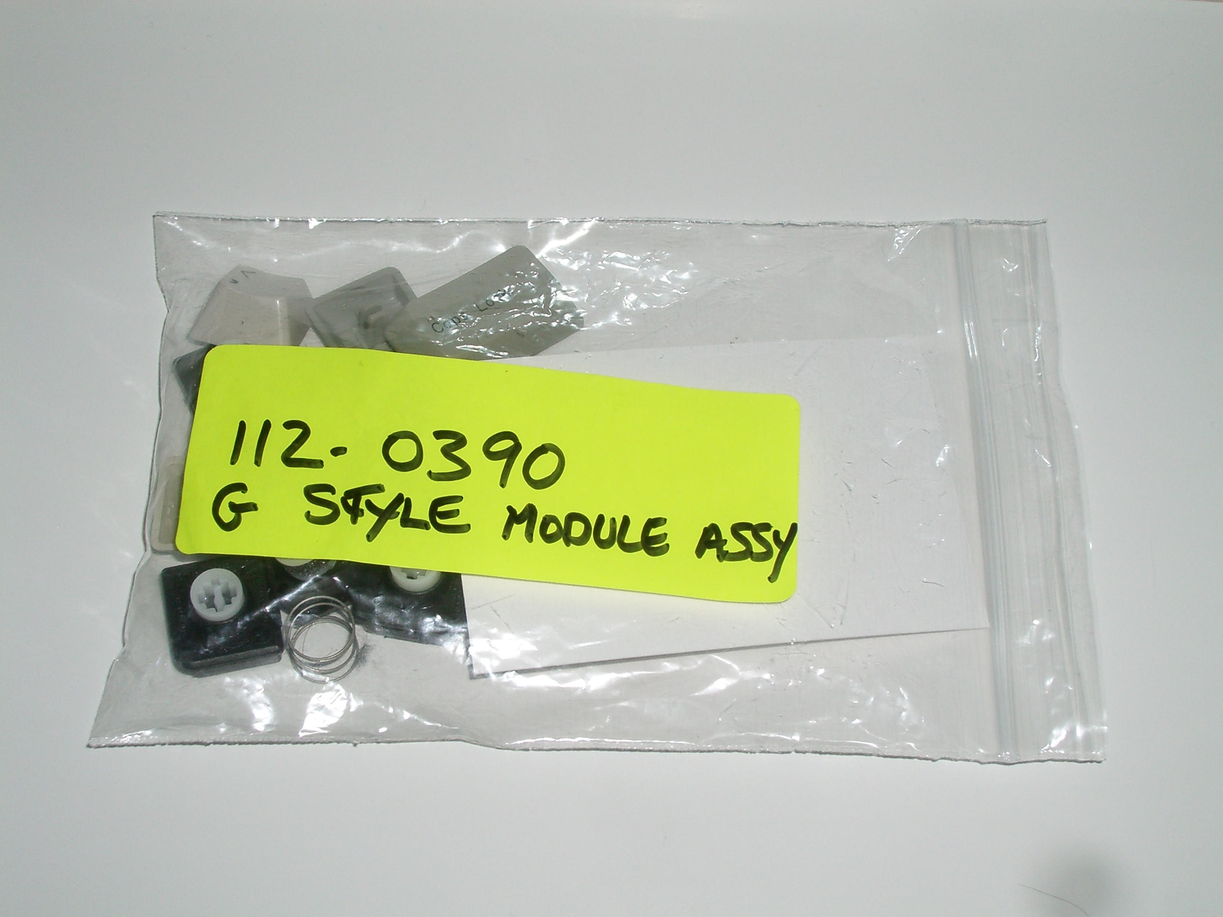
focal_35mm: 62
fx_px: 2190
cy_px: 458
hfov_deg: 31.2
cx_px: 612
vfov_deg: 23.7
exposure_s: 1/60
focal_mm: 10.2
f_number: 5.6
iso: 80
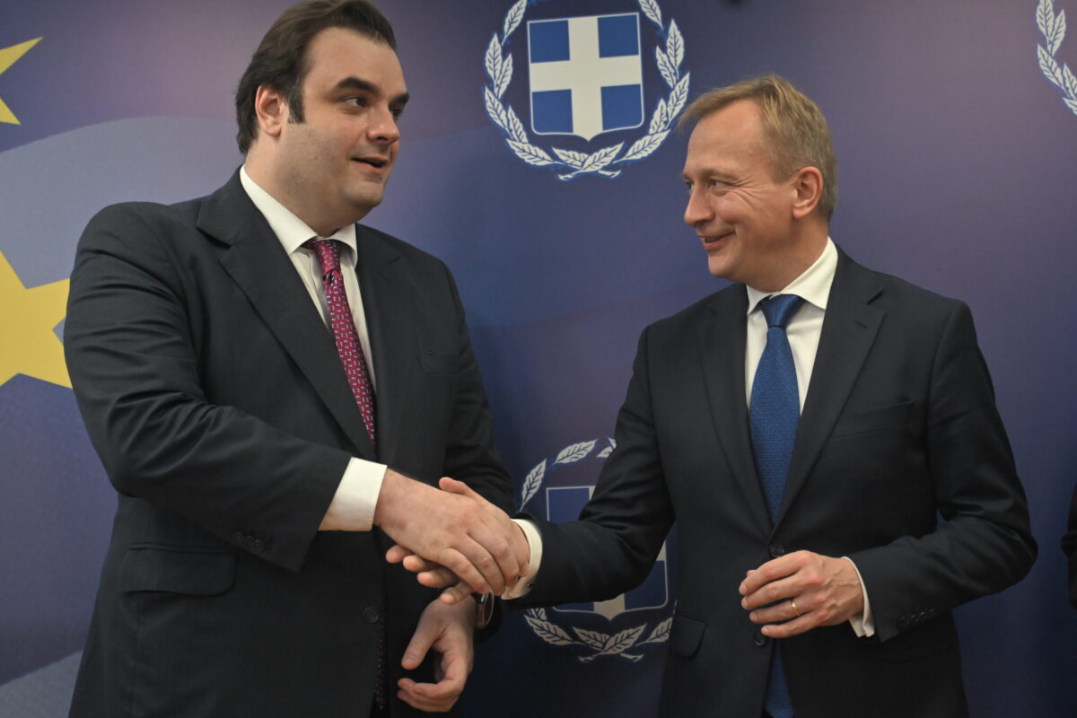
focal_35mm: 49
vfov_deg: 27.5
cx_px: 538
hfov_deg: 40.3
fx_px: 1466
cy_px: 359
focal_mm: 49
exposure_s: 1/640
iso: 2500
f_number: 4
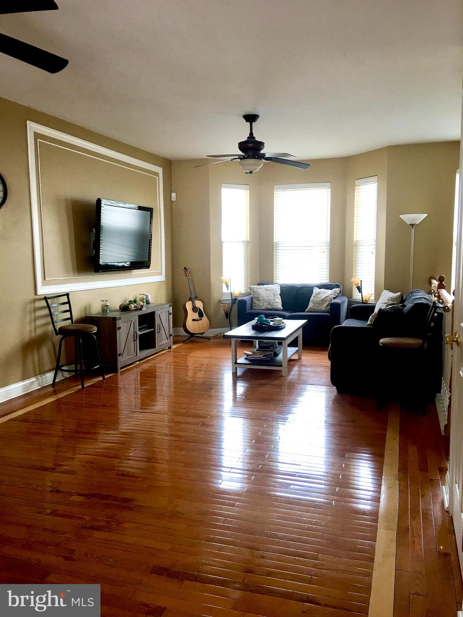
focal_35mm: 29
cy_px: 308
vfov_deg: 61.7
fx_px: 517
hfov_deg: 48.2
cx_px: 232
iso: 25
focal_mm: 4.15
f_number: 2.2
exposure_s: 1/40
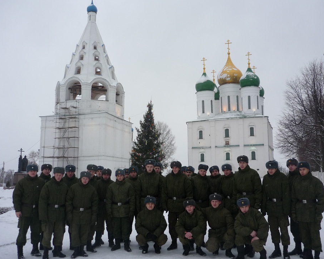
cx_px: 175
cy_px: 131
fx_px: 336
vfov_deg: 42.2
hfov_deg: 51.5
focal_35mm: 35
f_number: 2.8
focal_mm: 5.5
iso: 100
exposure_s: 1/320
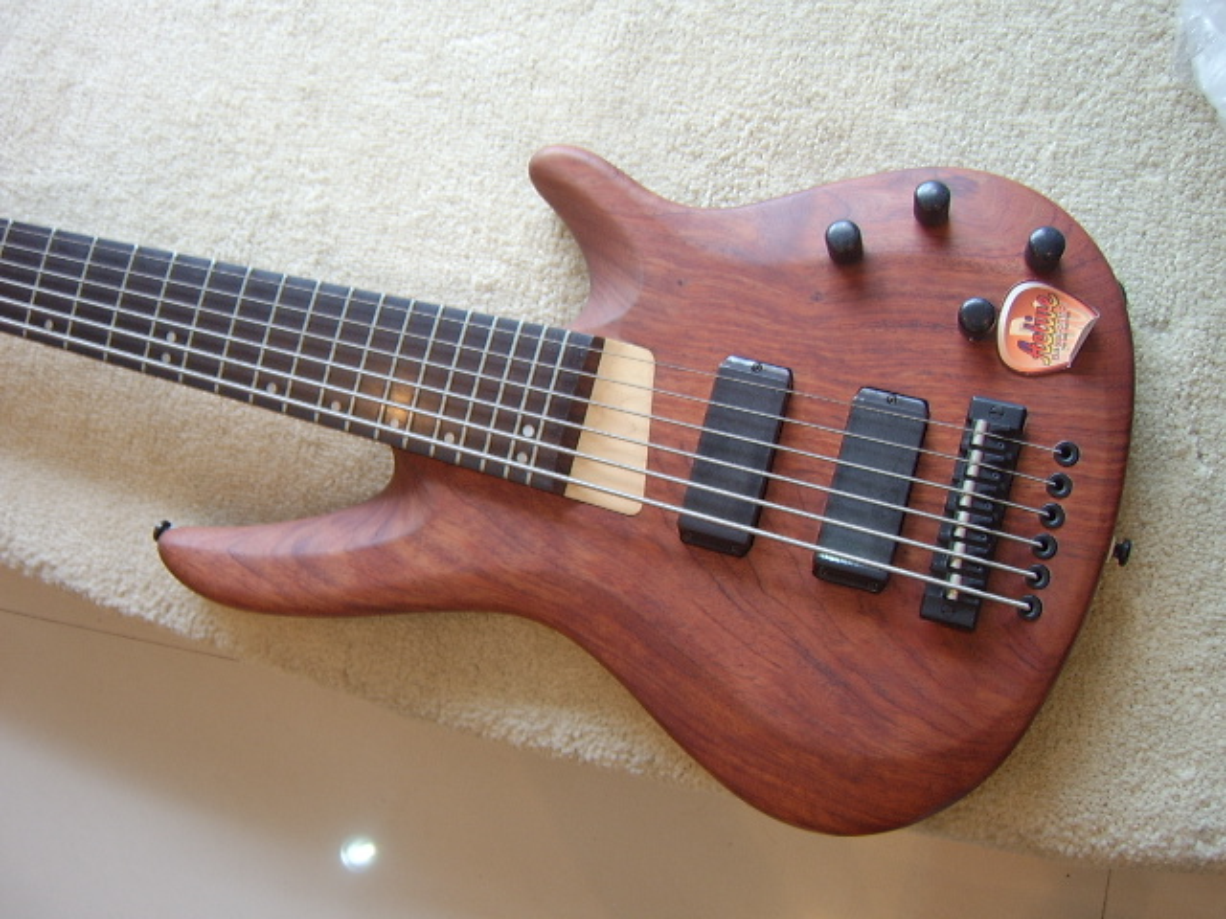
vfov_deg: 45.4
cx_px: 613
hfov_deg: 58.4
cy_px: 460
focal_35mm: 31
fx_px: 1098
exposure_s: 1/5
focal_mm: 8.13
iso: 100
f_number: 2.7
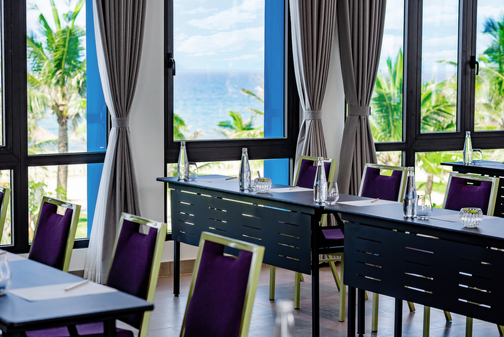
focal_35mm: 85
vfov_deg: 16.1
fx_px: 1190
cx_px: 252
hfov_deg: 23.9
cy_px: 168
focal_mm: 85
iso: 500
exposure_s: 1/1250
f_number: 5
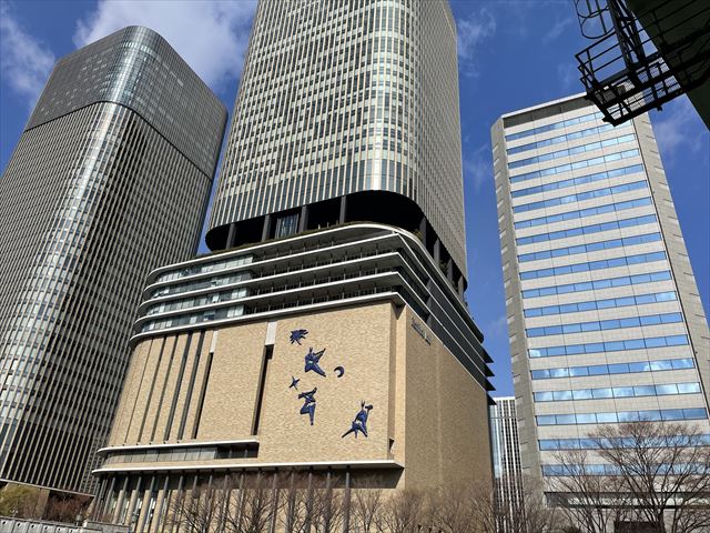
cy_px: 266
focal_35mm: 26
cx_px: 355
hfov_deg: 67.3
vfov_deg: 53.1
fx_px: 533
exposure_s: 1/4292
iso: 32
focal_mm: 4.2
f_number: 1.6
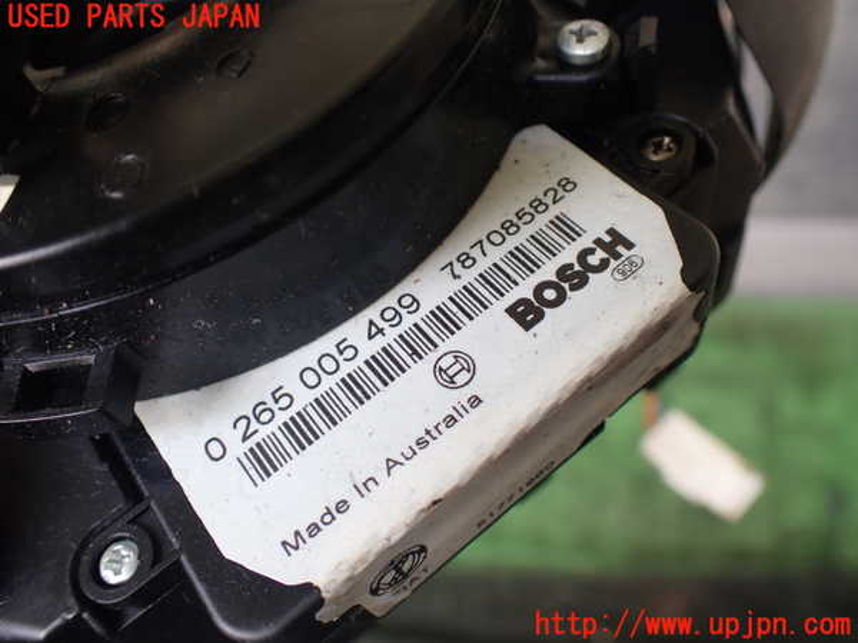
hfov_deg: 60.0
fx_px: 744
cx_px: 429
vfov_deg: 46.8
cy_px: 322
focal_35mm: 30
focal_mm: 5.4
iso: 200
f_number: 2.3
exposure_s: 1/125
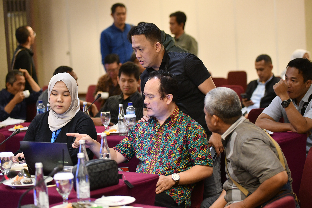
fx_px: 806
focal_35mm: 93
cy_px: 104
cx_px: 156
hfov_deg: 21.9
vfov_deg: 14.7
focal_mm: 62
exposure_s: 1/125
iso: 1250
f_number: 1.8
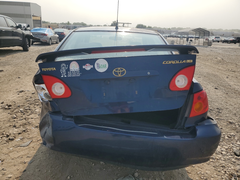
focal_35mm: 26
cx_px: 120
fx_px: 180
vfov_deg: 53.1
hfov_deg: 67.3
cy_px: 90
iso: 50
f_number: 1.5
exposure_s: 1/5000
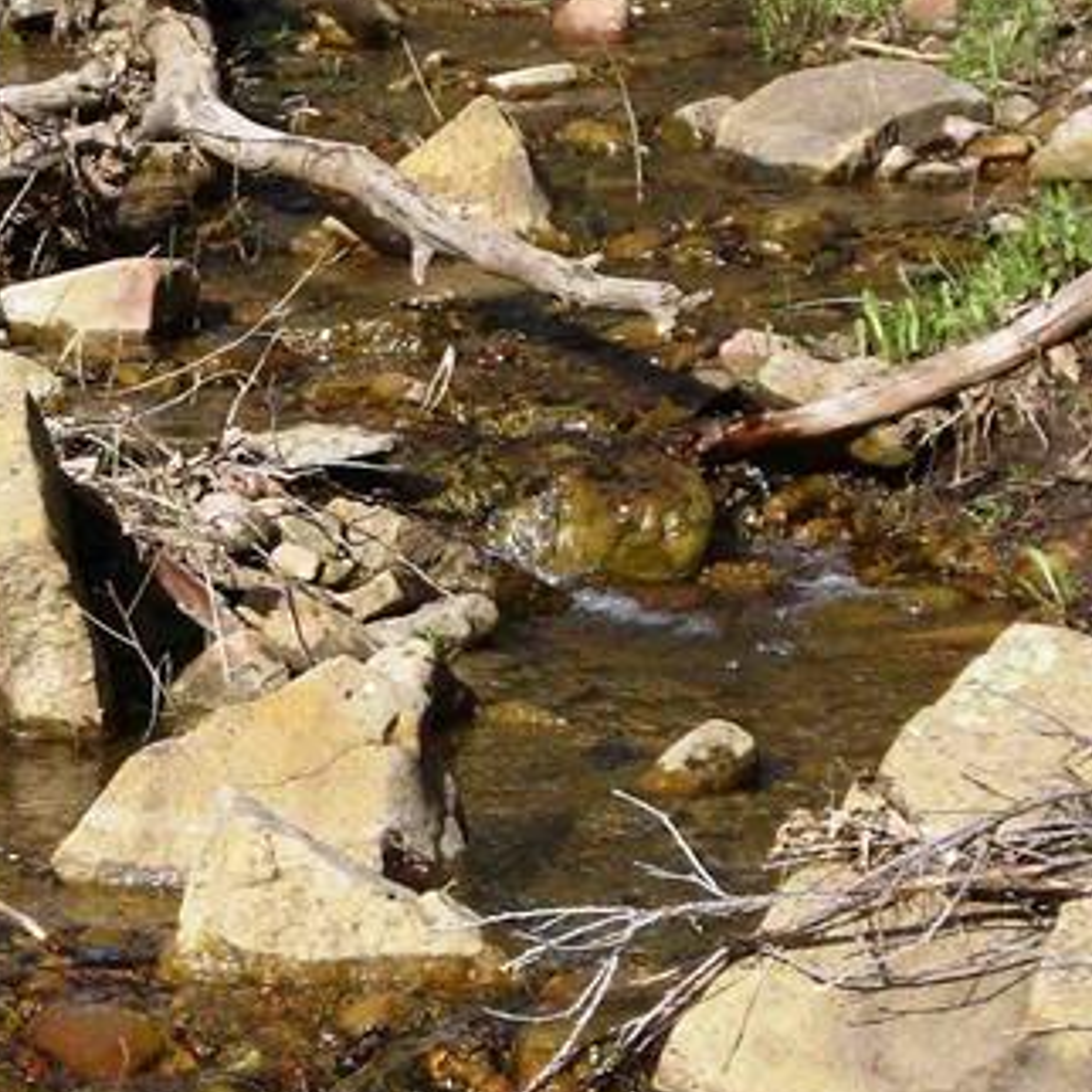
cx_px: 173
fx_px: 7531
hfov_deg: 8.3
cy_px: 465
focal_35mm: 211
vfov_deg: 8.3
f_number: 4.5
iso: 50
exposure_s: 1/250
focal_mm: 12.47
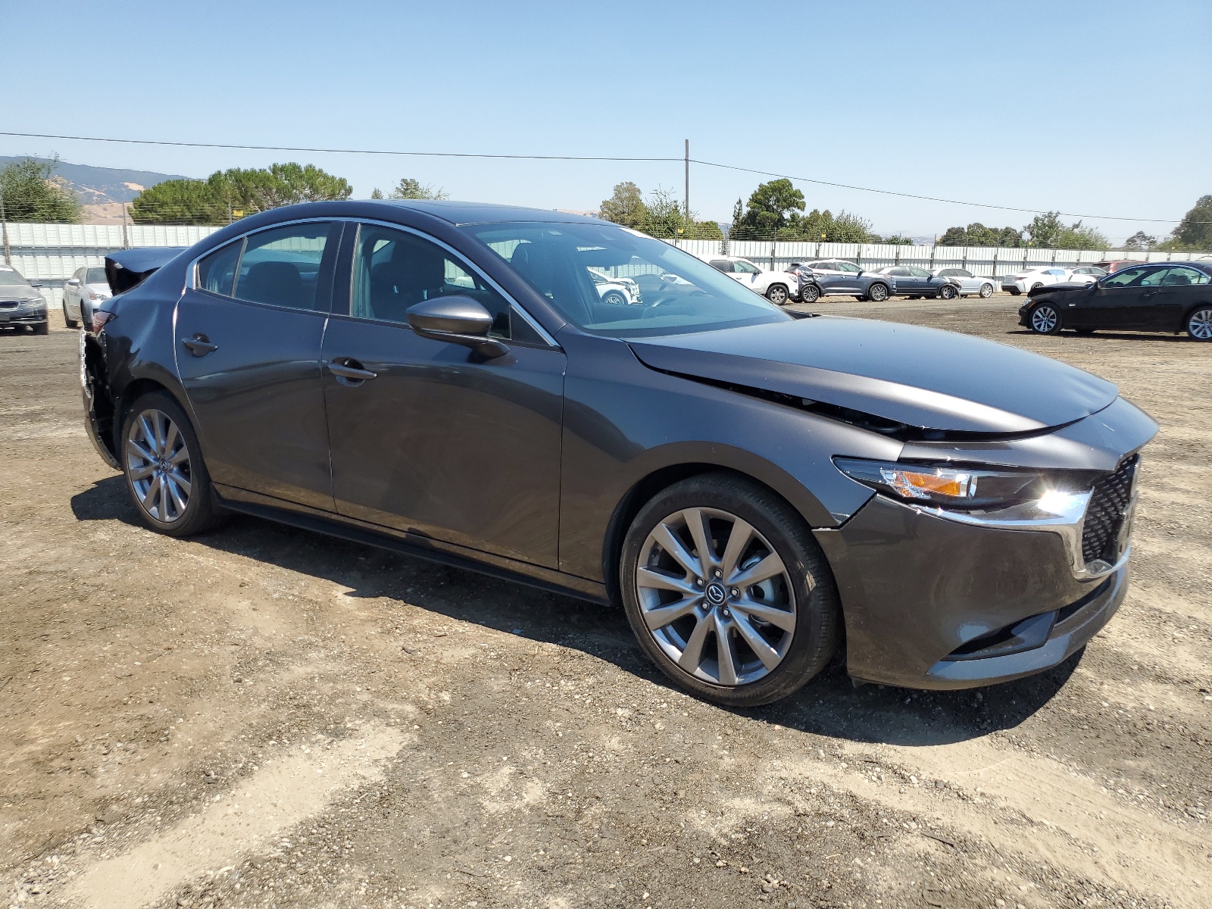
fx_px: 910
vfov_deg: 53.1
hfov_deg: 67.3
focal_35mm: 26
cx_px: 606
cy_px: 454
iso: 50
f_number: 1.5
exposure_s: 1/2500
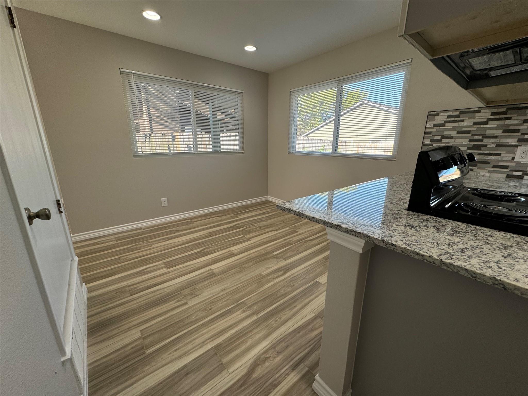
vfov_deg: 85.7
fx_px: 214
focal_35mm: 14
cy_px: 198
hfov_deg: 102.1
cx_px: 264
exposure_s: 1/120
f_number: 2.2
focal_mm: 2.22
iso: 64
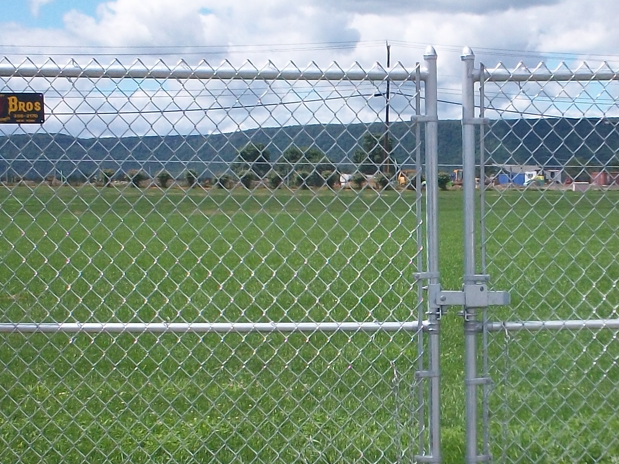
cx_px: 434
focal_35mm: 85
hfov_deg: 22.9
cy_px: 341
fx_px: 1520
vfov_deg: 17.3
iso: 80
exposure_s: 1/640
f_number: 4.5
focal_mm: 6.3
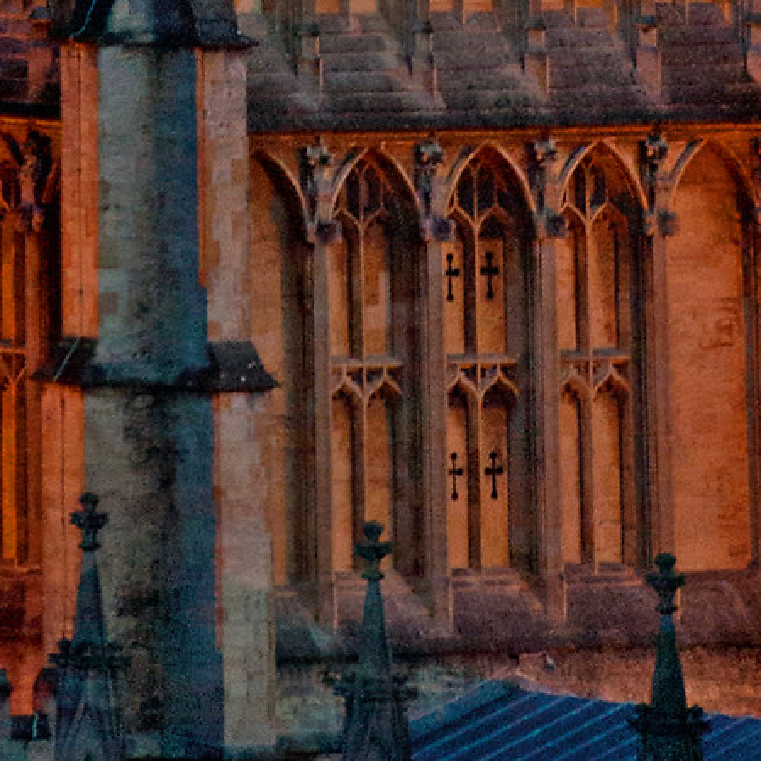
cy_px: 90
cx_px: 353
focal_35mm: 1363
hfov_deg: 1.3
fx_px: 33901
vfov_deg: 1.3
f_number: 6.3
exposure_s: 1/80
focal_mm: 300
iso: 2000
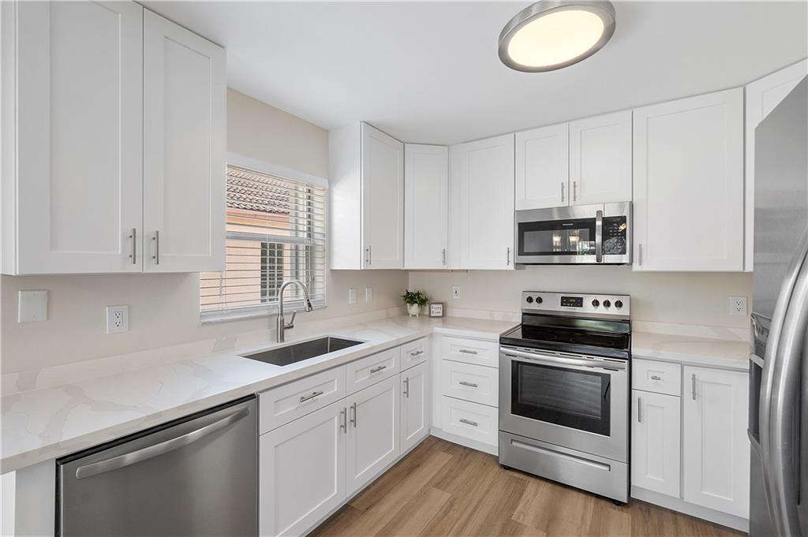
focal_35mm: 15
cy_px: 268
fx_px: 336
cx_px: 404
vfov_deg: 77.2
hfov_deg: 100.4
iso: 250
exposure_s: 1/20
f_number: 10
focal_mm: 10
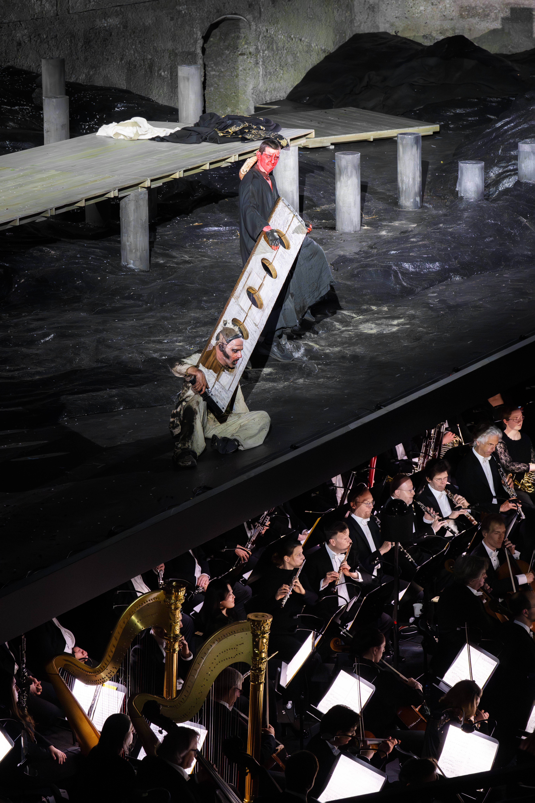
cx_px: 268
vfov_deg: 18.6
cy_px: 402
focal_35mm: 110
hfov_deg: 12.5
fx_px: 2452
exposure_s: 1/160
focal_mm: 110
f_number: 7.1
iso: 6400
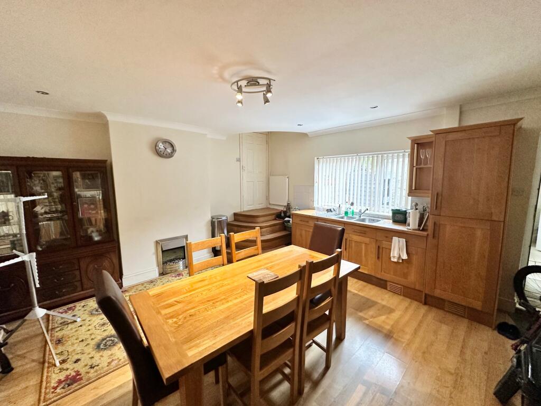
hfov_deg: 102.1
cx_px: 270
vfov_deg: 85.7
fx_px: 219
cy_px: 203
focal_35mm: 14
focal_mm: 2.22
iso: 250
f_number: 2.2
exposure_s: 1/100
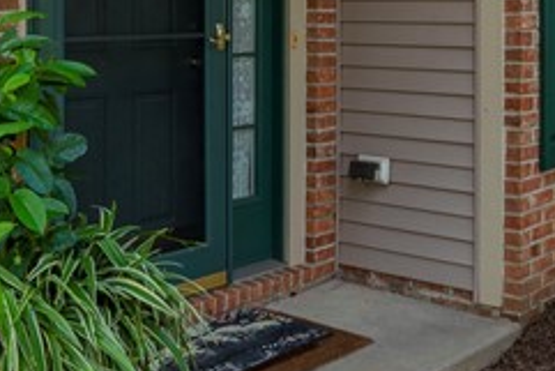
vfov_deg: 20.9
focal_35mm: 63
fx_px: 972
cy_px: 0
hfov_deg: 31.8
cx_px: 340
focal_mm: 14
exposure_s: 1/125
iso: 320
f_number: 9
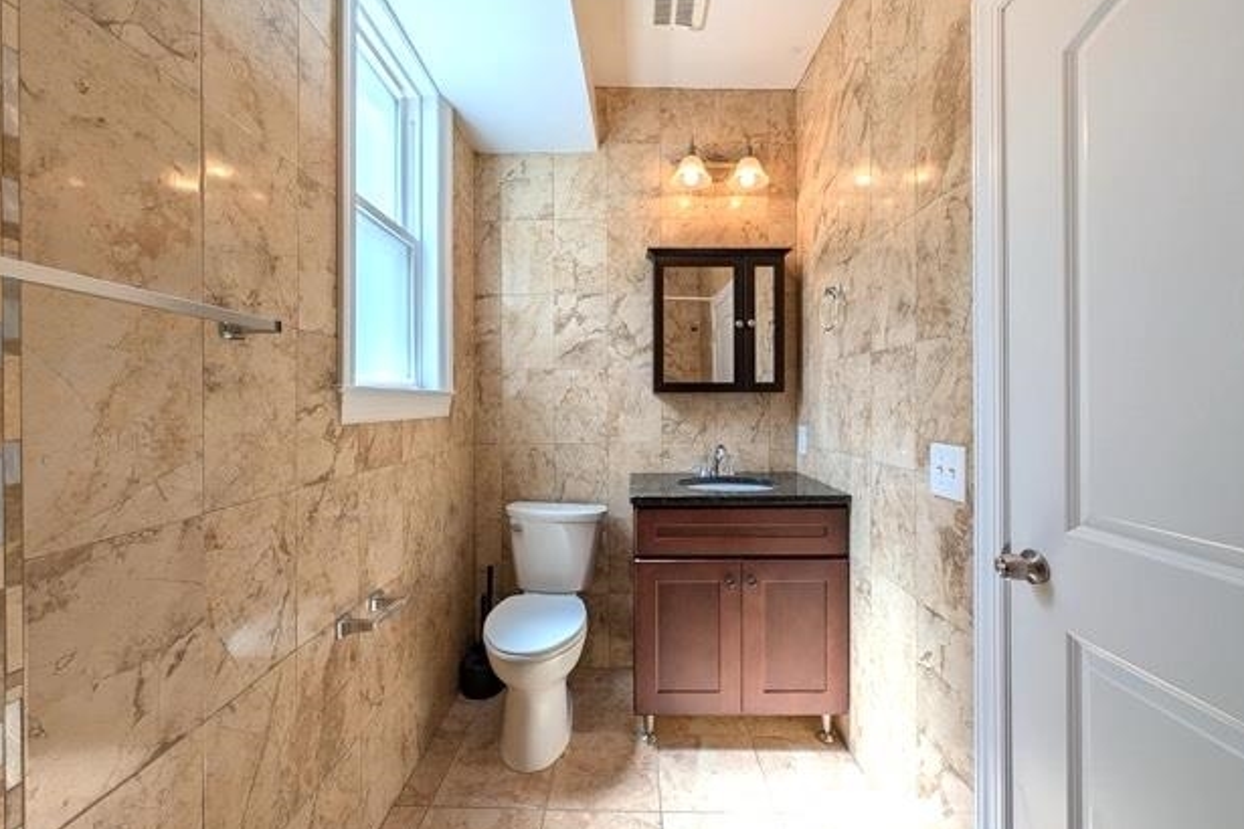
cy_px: 404
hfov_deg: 108.3
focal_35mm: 13
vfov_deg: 85.4
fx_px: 449
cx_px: 627
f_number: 1.7
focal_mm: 2.02
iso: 45
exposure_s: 1/243
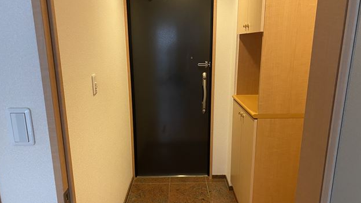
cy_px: 118
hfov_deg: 66.1
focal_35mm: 29
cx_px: 181
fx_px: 278
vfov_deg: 40.1
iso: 320
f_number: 1.8
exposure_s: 1/50
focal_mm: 4.25
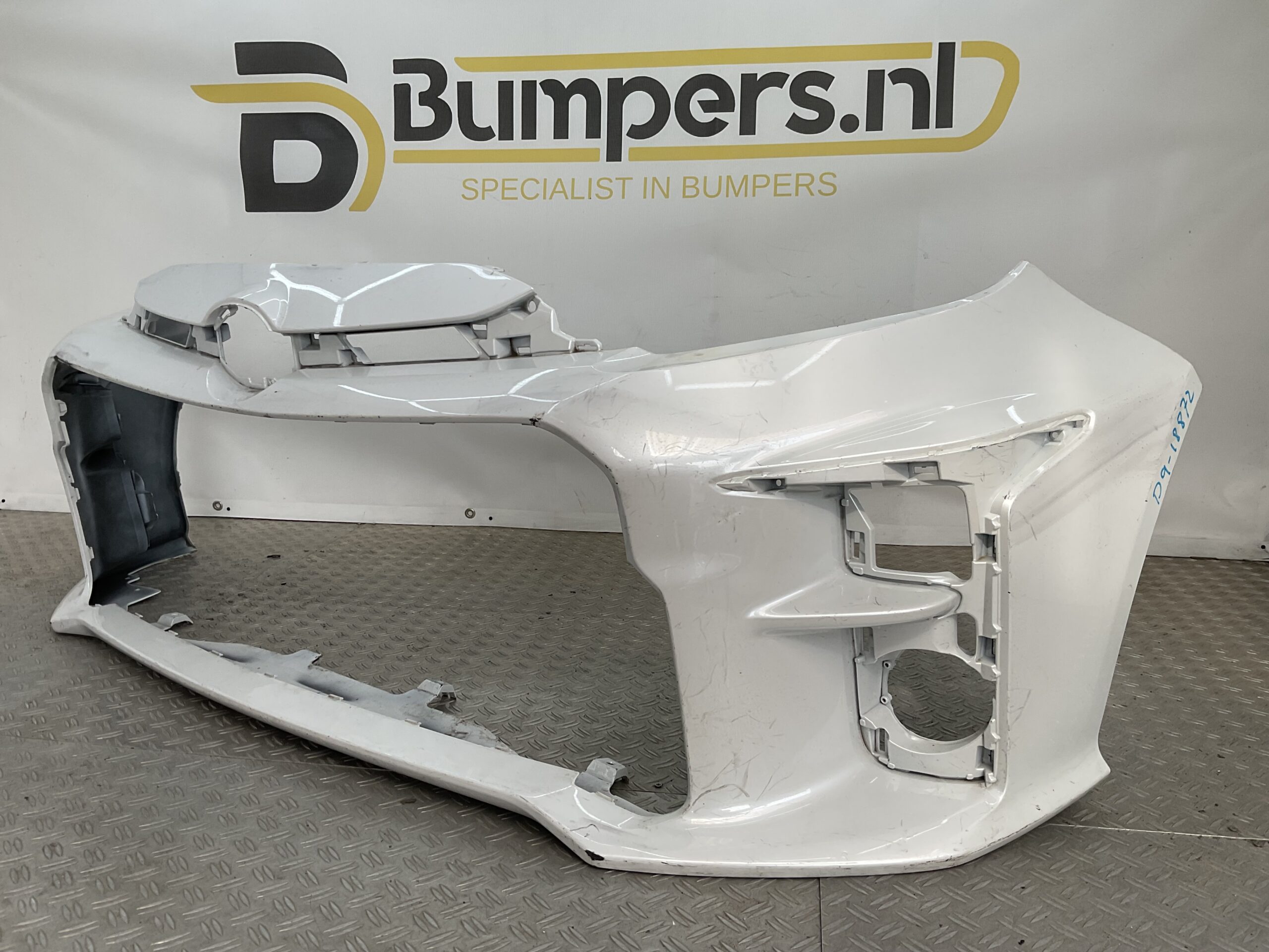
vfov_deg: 48.2
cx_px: 634
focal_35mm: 29
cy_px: 476
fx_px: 1063
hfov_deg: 61.7
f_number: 1.8
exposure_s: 1/389
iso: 16
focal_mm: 3
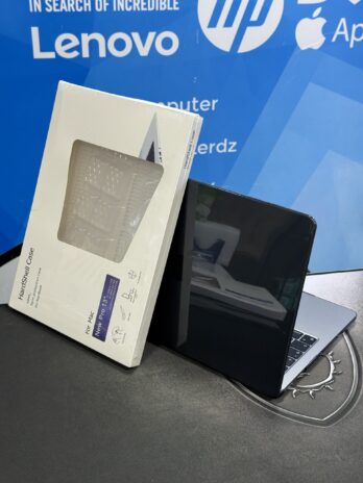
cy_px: 242
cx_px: 182
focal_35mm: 48
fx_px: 671
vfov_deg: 39.7
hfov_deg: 30.3
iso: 100
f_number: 1.78
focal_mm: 6.76
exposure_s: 1/100
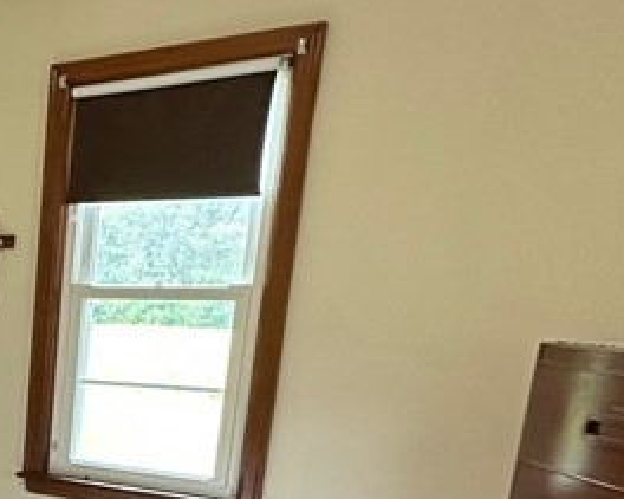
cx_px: -236
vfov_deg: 26.1
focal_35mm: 53
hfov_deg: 27.7
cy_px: 565
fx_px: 978
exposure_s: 1/60
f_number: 2.2
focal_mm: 2.22
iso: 160
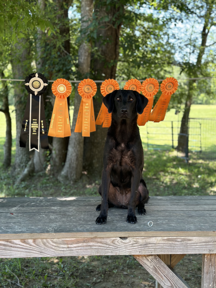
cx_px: 108
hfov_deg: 30.3
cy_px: 144
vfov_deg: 39.7
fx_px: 399
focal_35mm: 48
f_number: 1.78
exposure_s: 1/296
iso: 80
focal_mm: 6.86
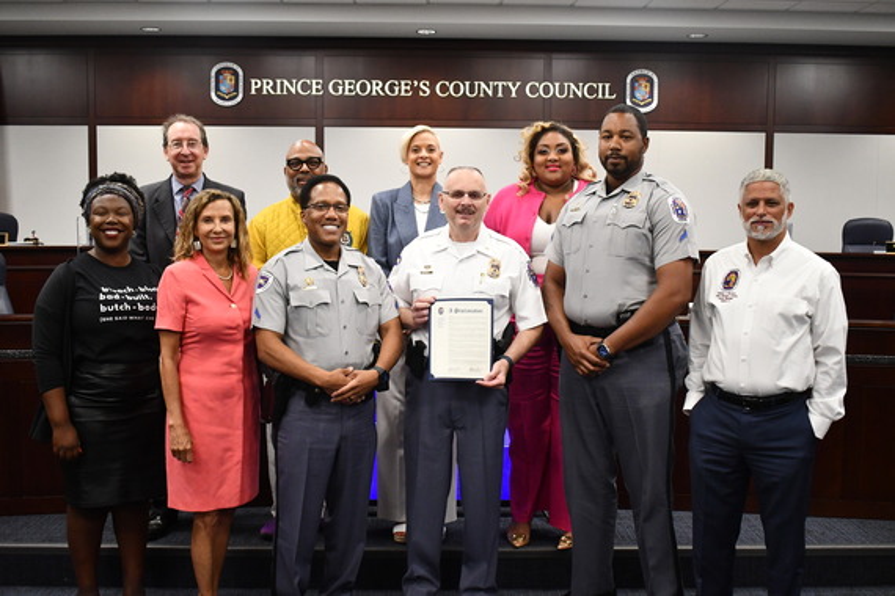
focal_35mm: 39
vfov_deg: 34.2
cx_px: 448
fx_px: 970
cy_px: 298
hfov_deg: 49.6
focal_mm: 26
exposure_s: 1/125
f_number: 4
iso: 2500
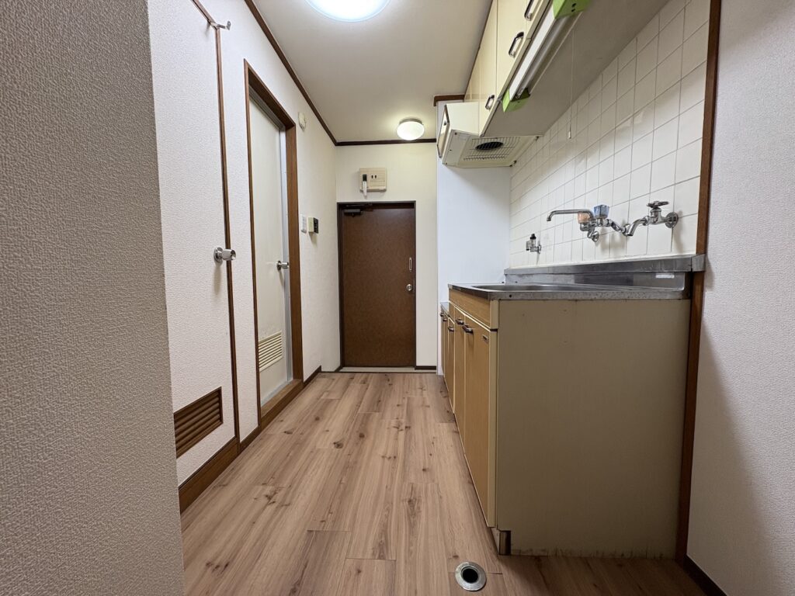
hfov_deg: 102.1
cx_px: 398
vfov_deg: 85.7
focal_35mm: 14
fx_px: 322
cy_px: 298
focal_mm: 2.22
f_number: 2.2
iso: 200
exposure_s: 1/100
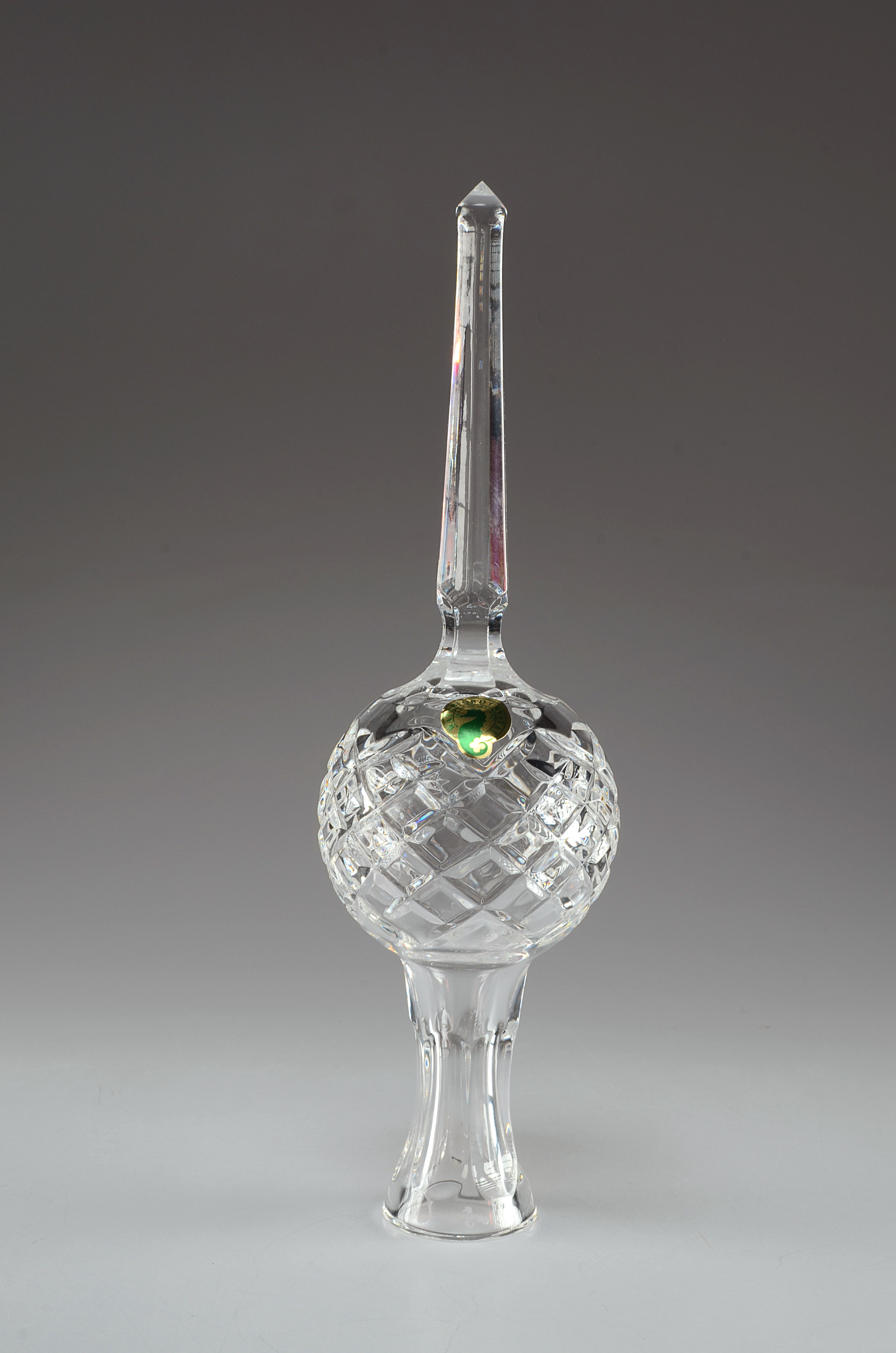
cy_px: 676
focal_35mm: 68
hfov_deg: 20.1
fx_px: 2531
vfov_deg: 29.9
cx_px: 448
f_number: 14
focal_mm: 45
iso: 100
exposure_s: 1/80
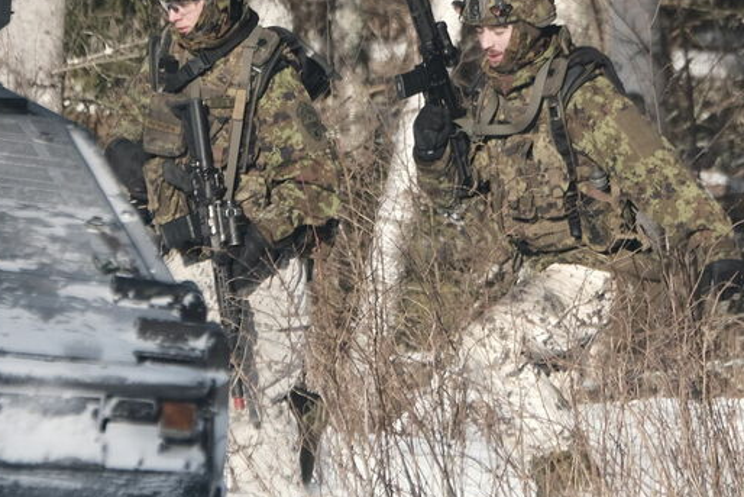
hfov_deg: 1.5
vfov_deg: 1.0
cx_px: 478
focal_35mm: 1401
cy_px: 85
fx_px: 28960
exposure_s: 1/500
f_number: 9
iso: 400
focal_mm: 400
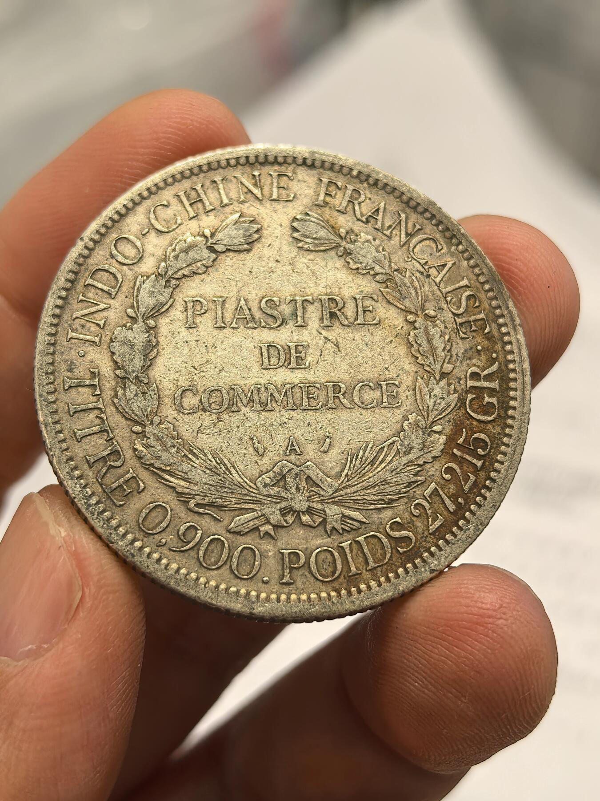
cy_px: 400
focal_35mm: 54
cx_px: 300
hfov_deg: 27.0
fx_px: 1248
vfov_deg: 35.5
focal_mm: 6.98
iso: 250
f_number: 2
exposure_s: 1/100
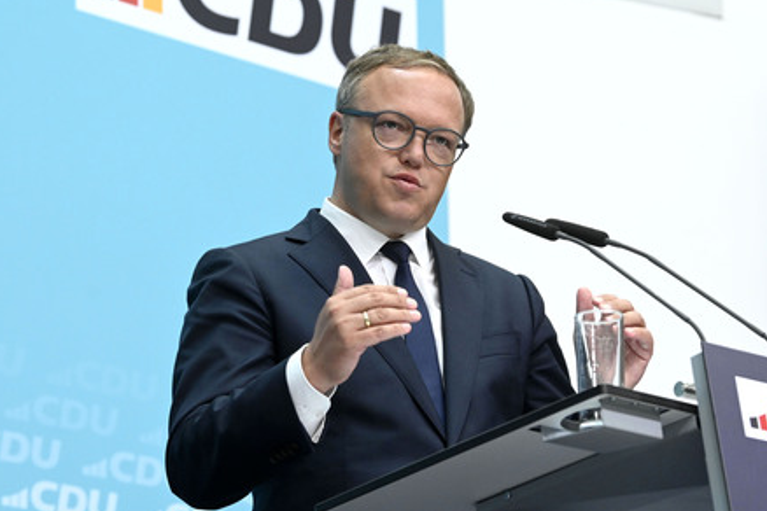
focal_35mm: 108
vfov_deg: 12.7
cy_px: 254
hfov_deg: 18.9
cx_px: 384
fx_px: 2301
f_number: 5.6
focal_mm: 105
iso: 4000
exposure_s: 1/500
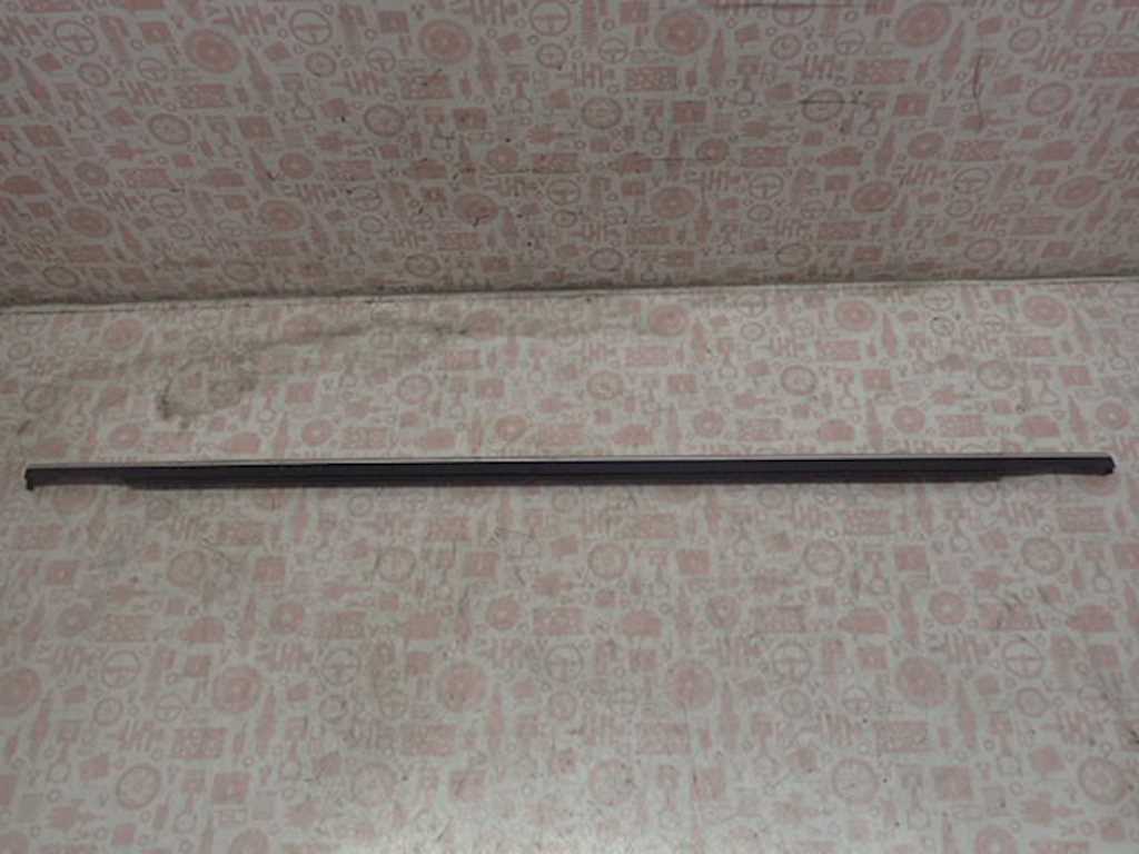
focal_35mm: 30
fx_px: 987
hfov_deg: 60.0
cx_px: 570
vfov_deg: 46.8
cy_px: 427
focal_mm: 5.5
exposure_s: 1/80
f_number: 2.3
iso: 100
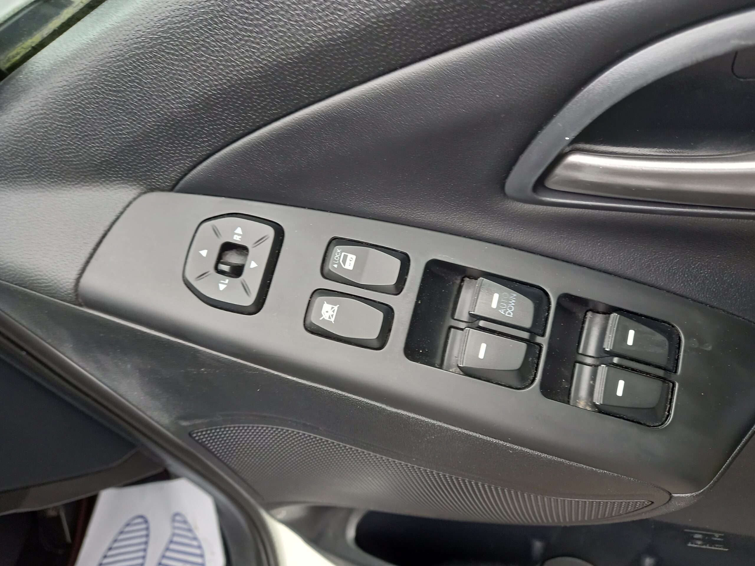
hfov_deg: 69.4
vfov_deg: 54.9
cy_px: 283
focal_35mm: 25
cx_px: 378
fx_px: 545
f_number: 2
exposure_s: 1/60
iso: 125
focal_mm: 4.6
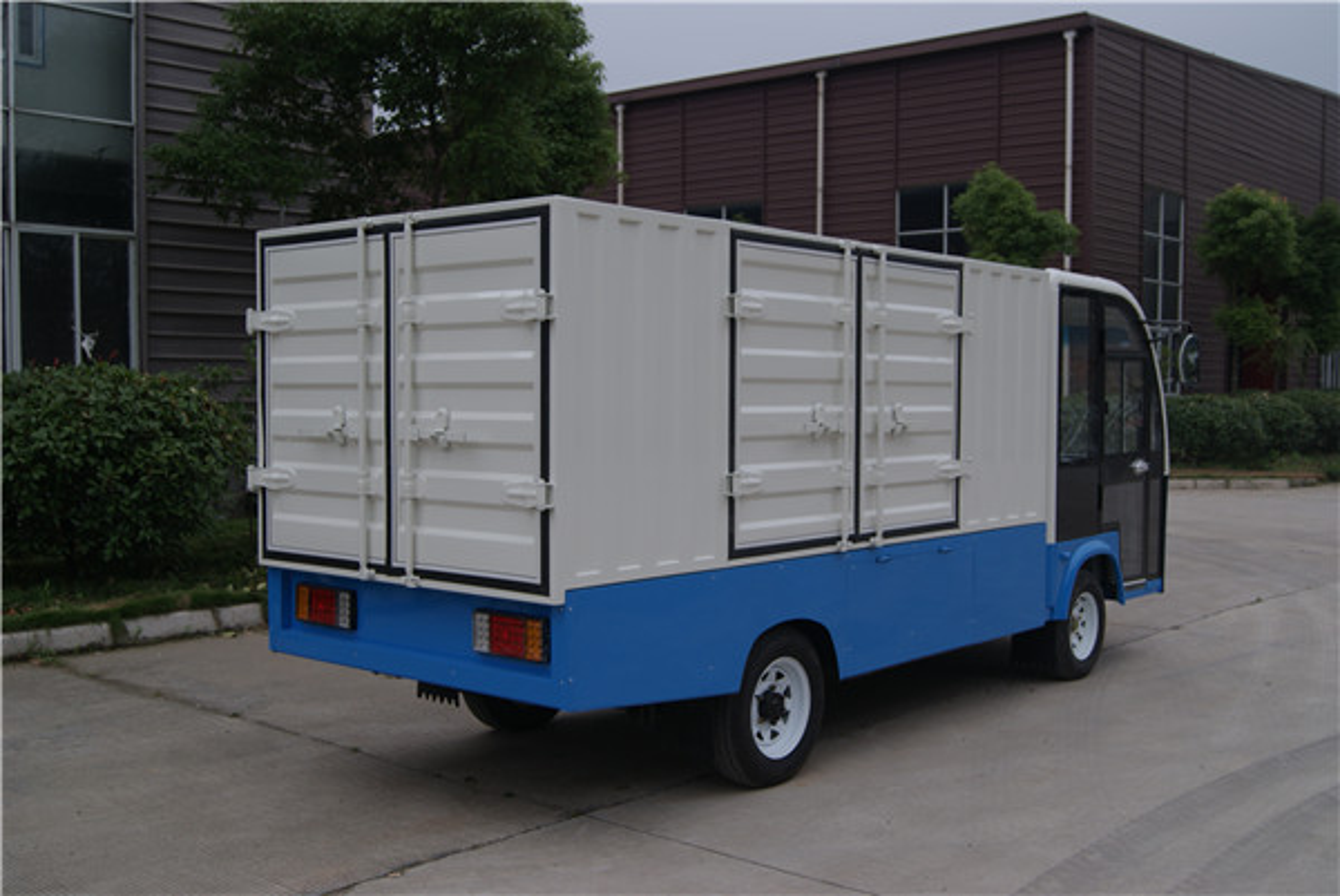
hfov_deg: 49.5
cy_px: 448
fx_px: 1453
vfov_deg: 34.3
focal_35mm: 39
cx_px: 670
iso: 100
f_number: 5
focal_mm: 26
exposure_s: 1/800
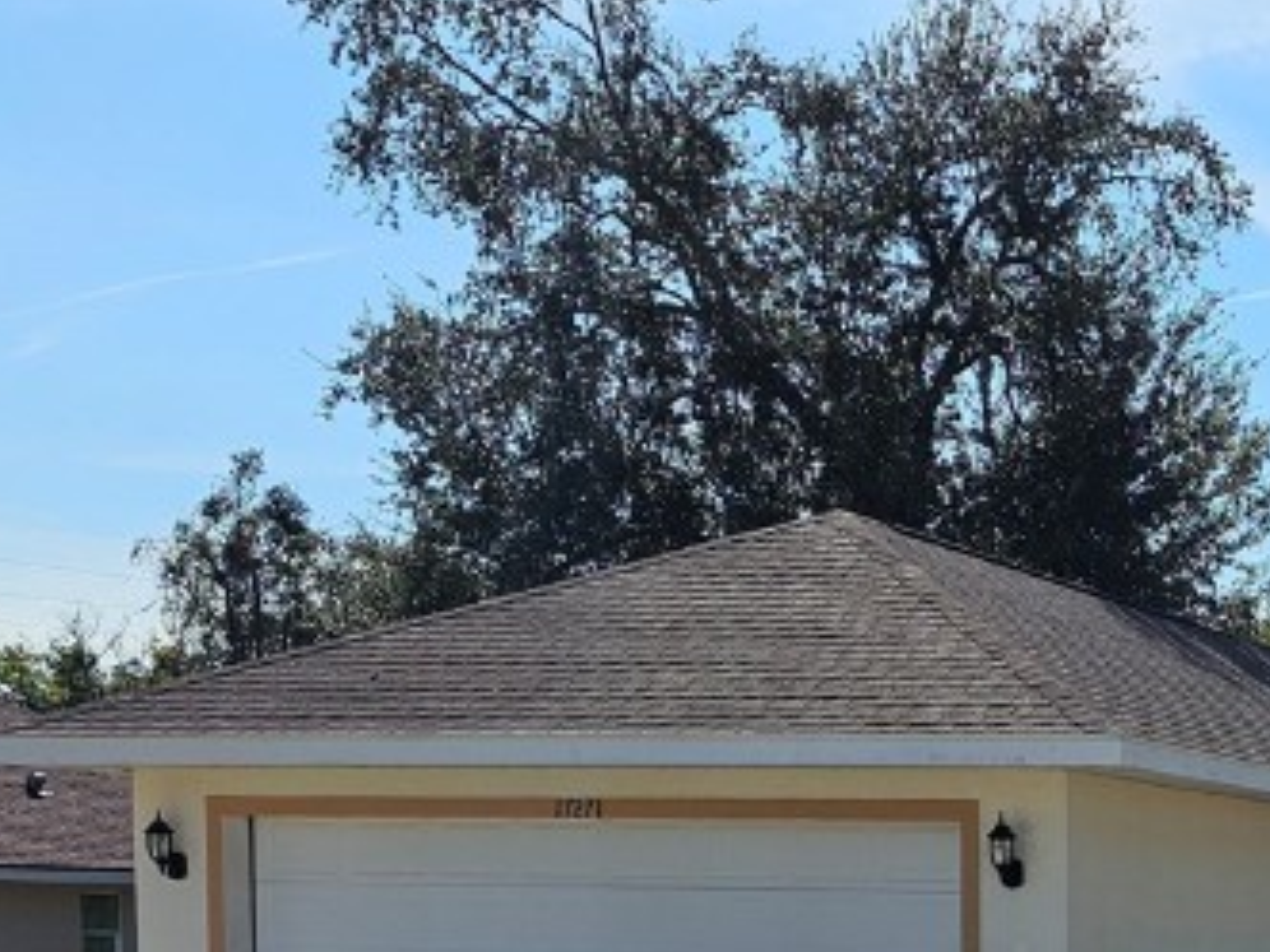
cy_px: 1139
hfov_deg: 24.7
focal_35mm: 71
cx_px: 1530
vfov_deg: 19.5
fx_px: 2605
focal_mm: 6.3
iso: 12
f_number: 1.7
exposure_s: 1/1672
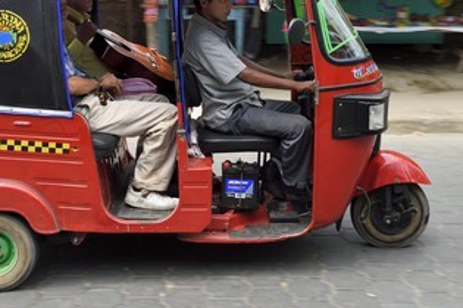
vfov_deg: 24.1
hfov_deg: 35.6
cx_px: 200
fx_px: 720
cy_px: 111
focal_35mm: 56
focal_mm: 42
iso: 800
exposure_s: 1/200
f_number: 14
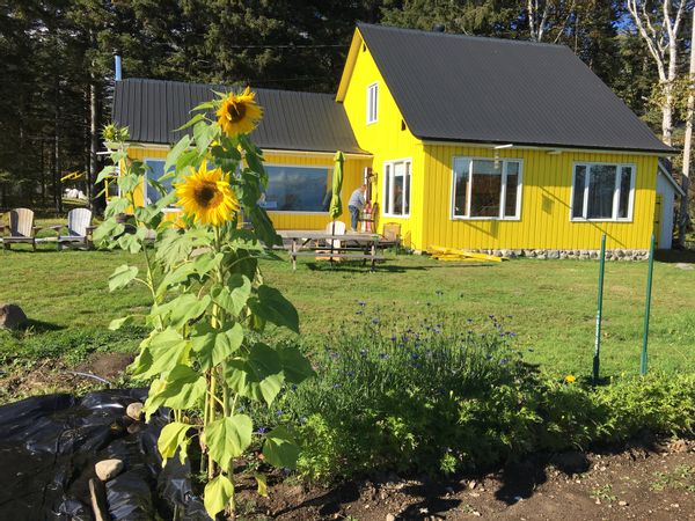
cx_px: 348
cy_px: 260
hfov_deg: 61.7
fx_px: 582
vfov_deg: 48.2
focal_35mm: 29
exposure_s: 1/1261
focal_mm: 4.15
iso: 25
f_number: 2.2
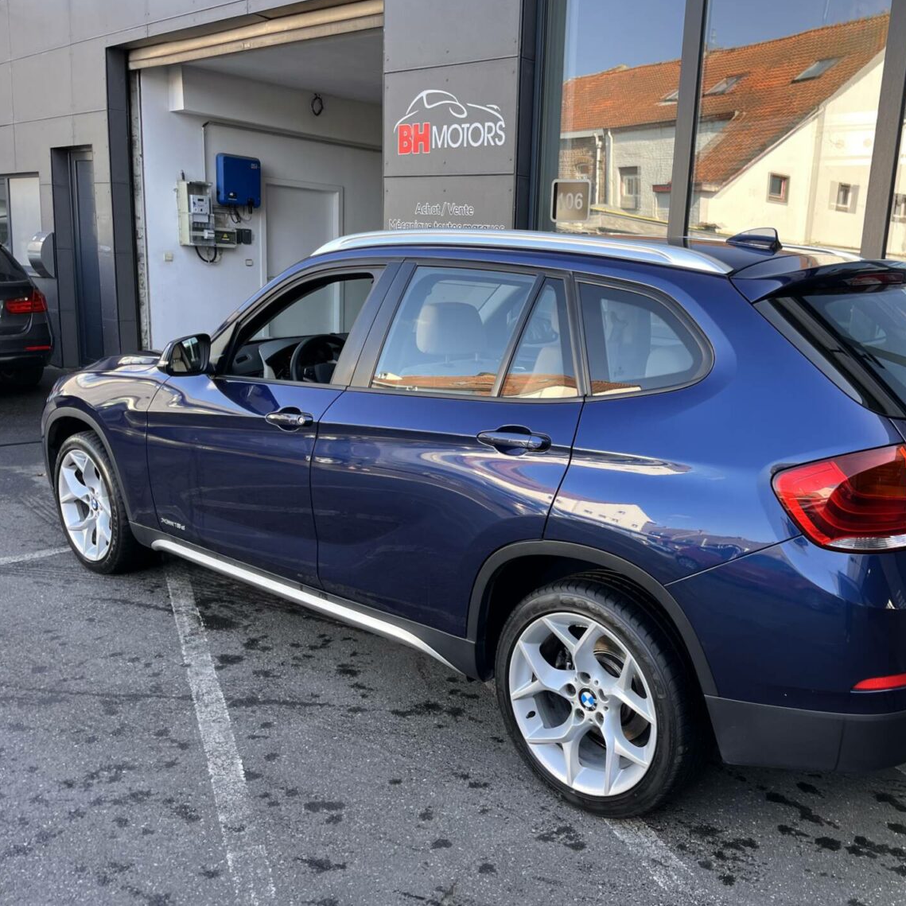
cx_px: 583
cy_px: 449
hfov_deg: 51.8
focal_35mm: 31
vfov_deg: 52.5
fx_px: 918
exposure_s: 1/151
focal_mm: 5.1
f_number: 1.6
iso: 32
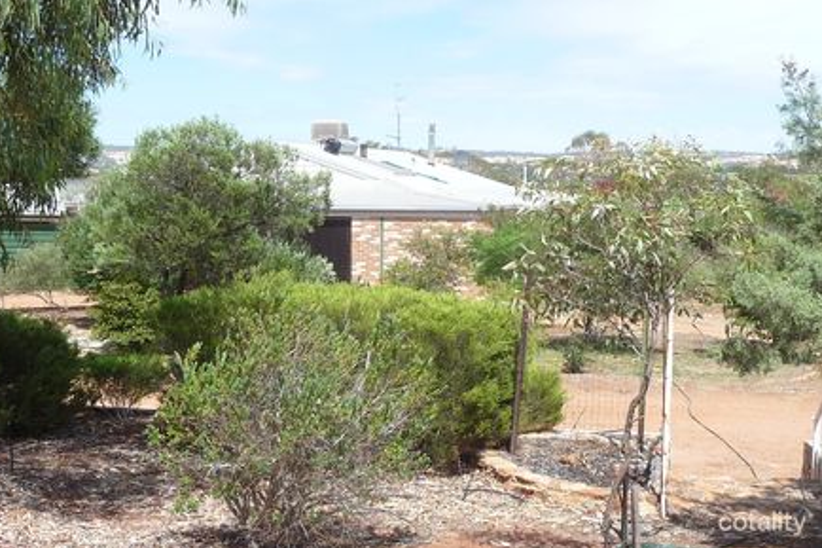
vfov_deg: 26.0
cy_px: 265
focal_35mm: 52
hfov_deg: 38.2
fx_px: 1187
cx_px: 392
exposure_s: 1/640
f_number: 3.4
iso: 100
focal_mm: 5
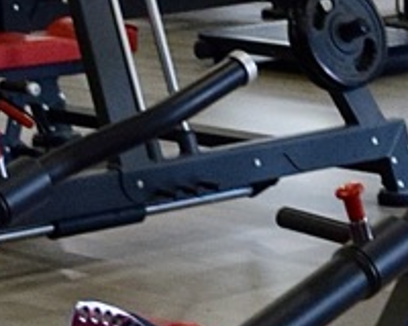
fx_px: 2934
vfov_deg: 6.3
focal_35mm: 243
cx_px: 398
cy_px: -204
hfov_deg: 7.9
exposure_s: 1/60
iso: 800
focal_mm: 18
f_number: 4
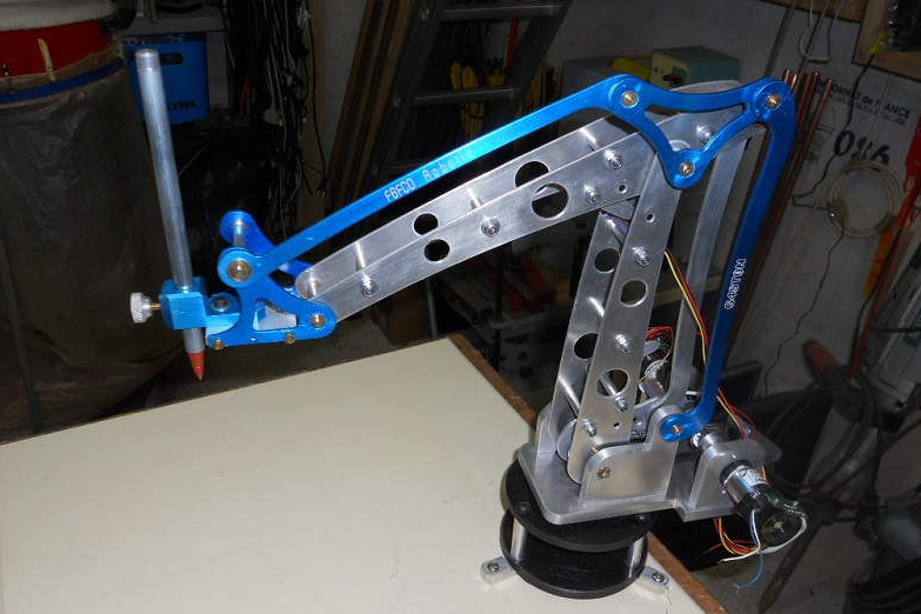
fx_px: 870
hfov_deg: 55.8
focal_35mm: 34
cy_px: 325
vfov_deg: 38.9
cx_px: 465
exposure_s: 1/25
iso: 80
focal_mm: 5.8
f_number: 3.5
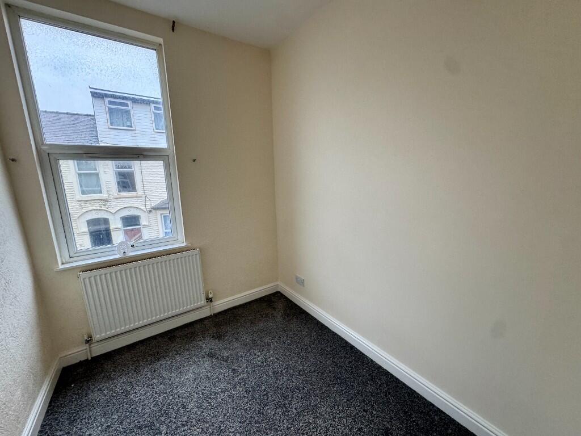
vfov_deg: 85.7
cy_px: 218
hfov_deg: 102.1
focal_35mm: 14
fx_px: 235
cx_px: 290
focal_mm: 2.22
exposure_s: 1/99
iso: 160
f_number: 2.2
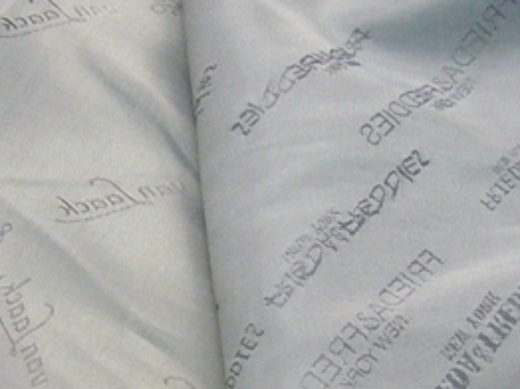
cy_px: 296
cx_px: 274
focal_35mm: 107
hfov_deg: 18.4
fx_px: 1606
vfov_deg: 13.8
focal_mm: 5.8
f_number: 2.8
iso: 200
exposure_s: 1/15
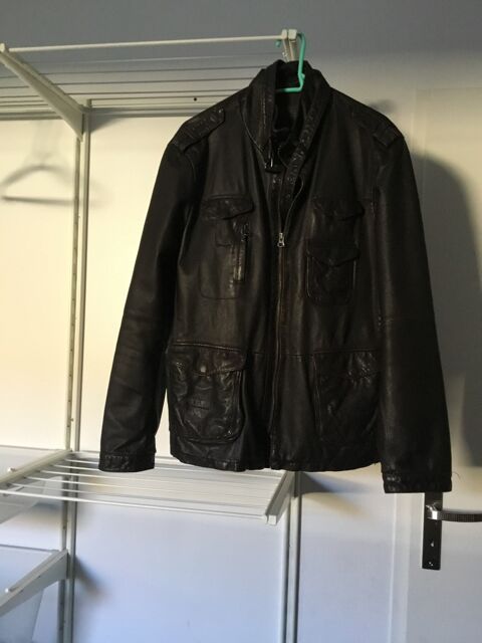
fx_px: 576
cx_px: 241
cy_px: 322
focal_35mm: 31
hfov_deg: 45.4
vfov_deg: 58.4
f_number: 2.4
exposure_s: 1/25
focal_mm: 3.3
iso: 200
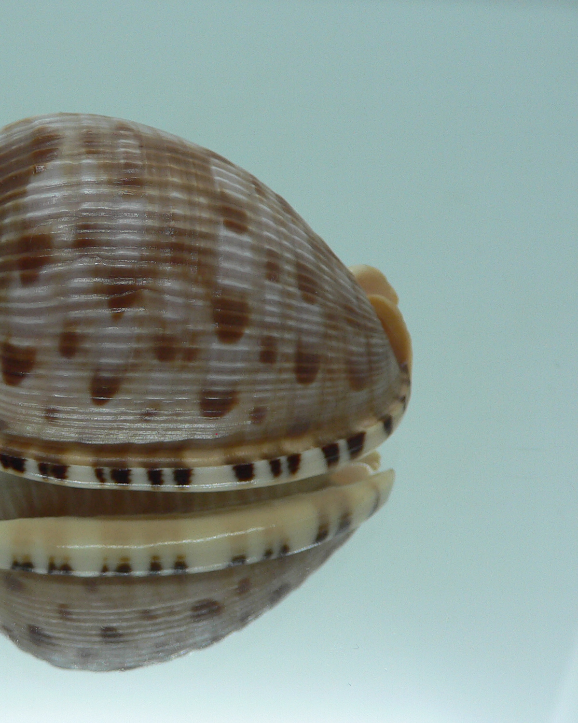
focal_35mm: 46
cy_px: 362
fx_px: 983
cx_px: 162
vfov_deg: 40.3
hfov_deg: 32.3
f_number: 2.8
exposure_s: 1/60
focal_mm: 4.6
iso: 80
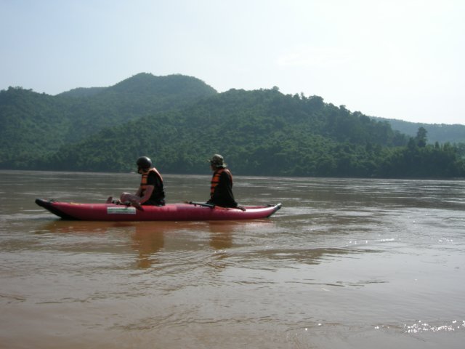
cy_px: 174
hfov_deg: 51.4
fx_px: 484
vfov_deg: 39.7
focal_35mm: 36
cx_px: 232
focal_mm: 7.5
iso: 64
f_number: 6.1
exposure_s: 1/364
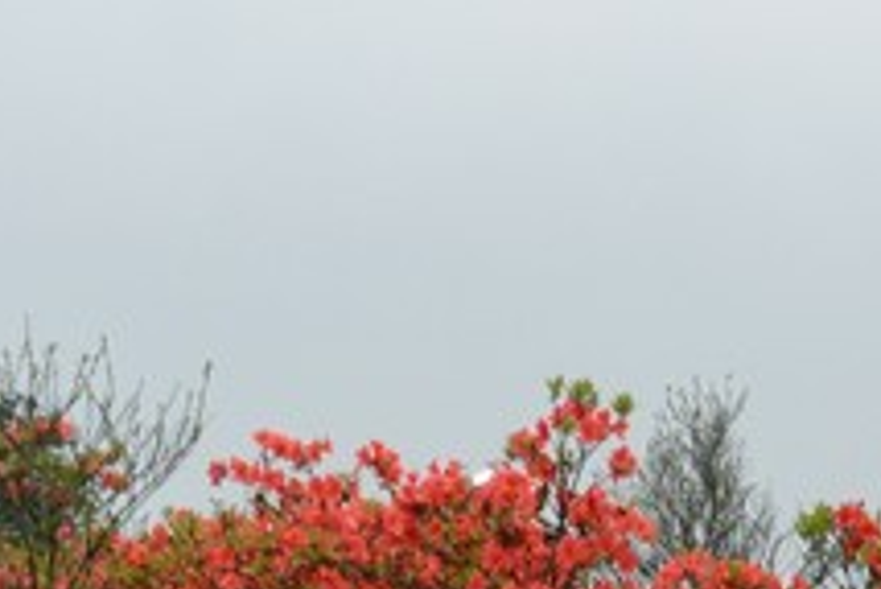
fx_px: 4212
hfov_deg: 11.5
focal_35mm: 172
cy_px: 661
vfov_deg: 7.9
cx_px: 1223
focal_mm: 24
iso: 100
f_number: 11
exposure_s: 1/80
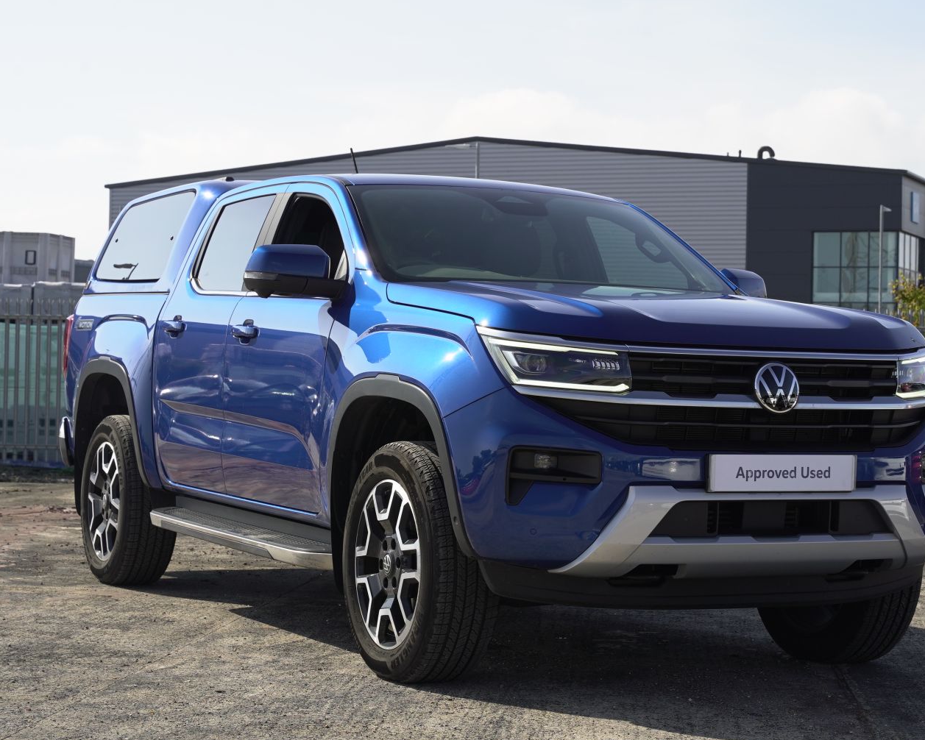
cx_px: 539
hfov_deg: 25.5
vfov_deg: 20.5
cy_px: 353
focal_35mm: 75
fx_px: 2043
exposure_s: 1/320
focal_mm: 62.5
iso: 400
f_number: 9
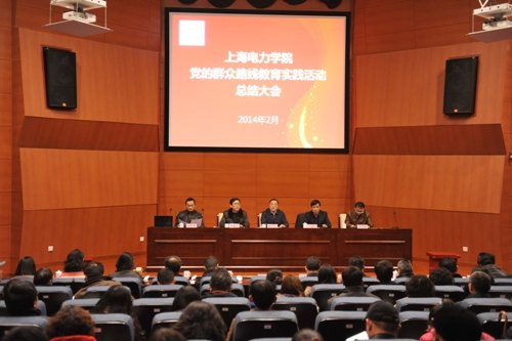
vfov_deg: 28.1
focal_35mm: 48
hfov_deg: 41.1
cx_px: 256
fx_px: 682
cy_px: 170
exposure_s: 1/50
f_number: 2.8
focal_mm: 48
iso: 2200
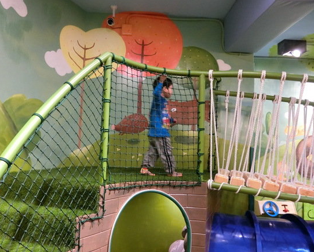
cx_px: 143
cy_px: 129
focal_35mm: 27
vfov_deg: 53.2
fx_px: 251
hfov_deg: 63.9
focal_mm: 5.4
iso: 640
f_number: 2.8
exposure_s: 1/30
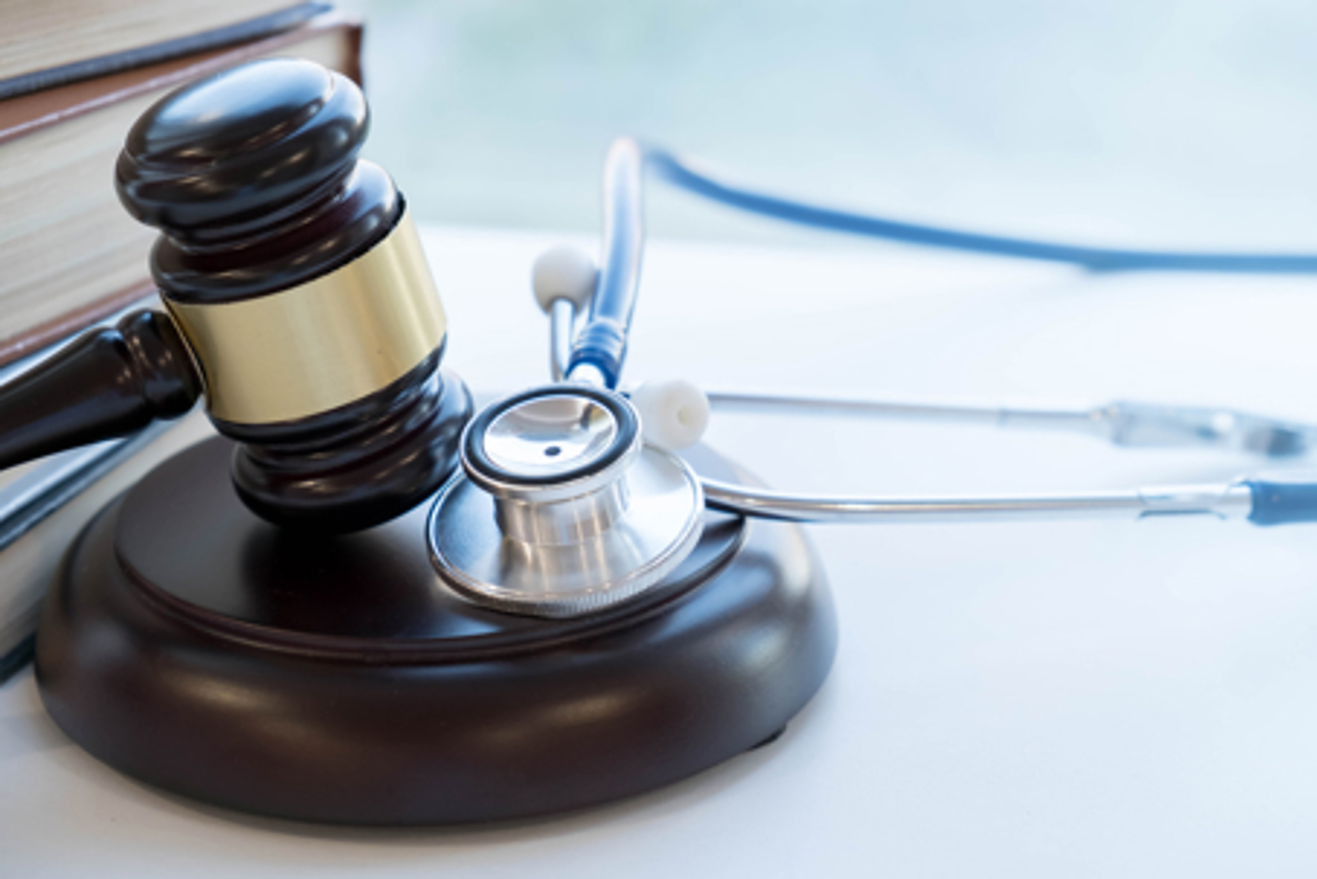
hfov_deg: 24.5
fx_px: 3037
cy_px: 440
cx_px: 658
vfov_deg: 16.5
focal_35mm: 83
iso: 640
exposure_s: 1/60
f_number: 4
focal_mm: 55
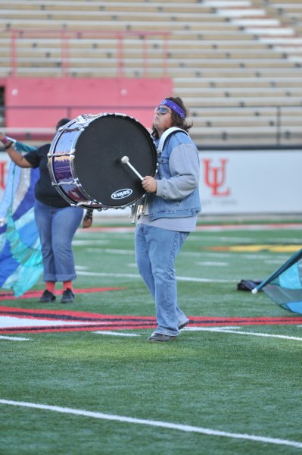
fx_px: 3781
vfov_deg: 6.9
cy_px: 228
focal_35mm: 300
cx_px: 151
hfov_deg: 4.6
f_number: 2.8
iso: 200
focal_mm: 200
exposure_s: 1/500
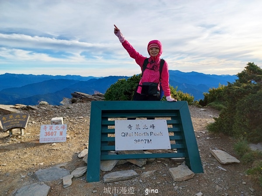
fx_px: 189
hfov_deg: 69.4
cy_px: 98
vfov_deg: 54.9
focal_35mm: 25
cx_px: 131
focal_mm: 4.6
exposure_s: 1/295
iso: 32
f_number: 1.8
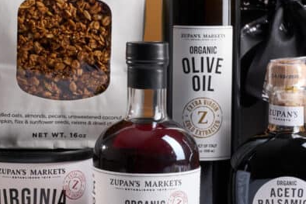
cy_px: 109
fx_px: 1326
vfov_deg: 8.8
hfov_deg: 13.2
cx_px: 182
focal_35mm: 156
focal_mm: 64
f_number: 16
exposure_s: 1/160
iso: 400
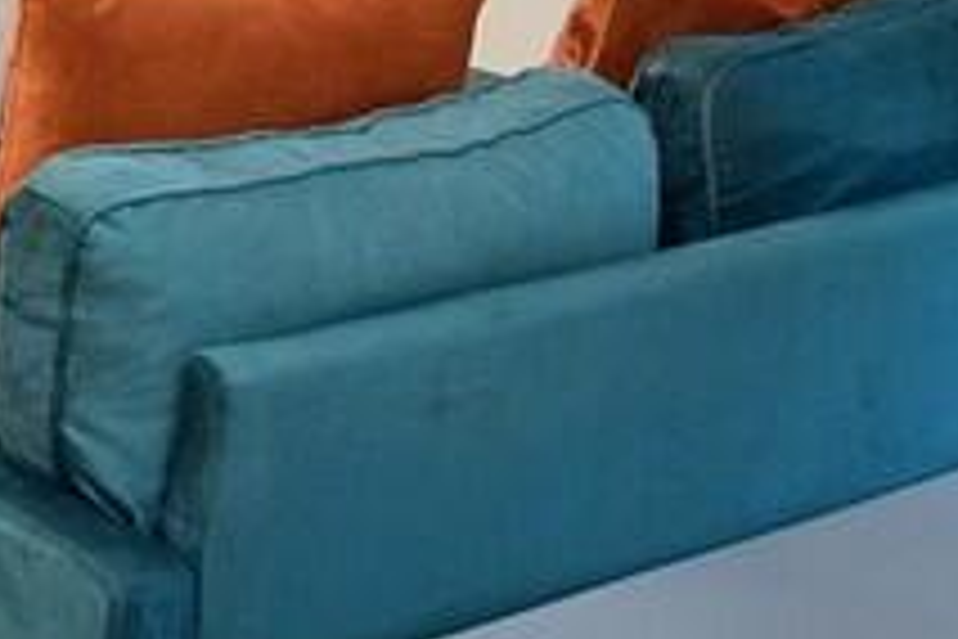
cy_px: -592
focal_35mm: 79
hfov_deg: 19.0
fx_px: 2113
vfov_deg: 14.6
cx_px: -805
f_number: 4.8
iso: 360
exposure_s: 1/15
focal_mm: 11
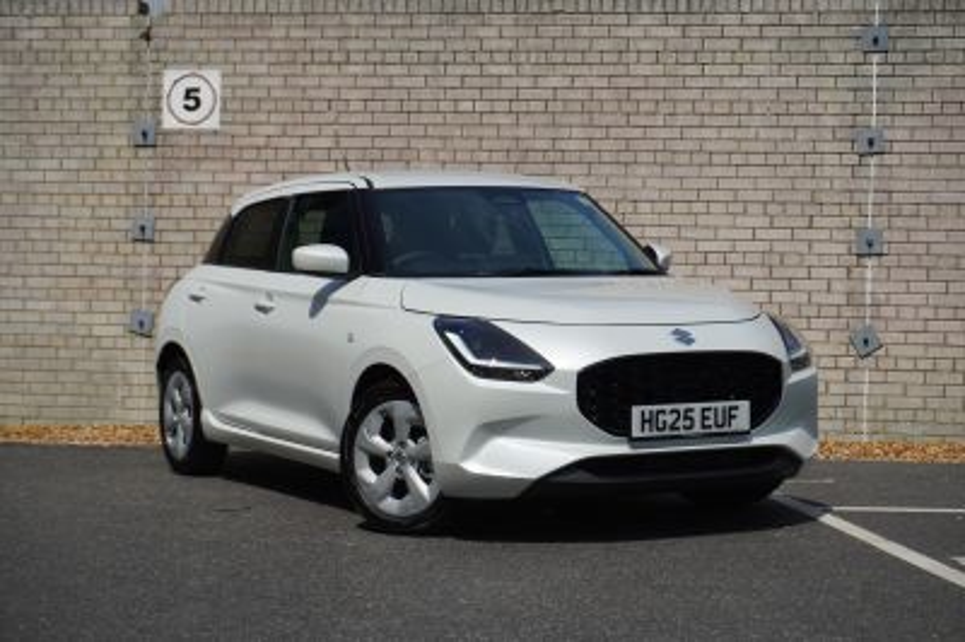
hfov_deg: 31.2
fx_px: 1727
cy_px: 321
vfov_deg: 21.0
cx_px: 482
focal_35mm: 64
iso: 100
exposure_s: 1/320
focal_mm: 43
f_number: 8
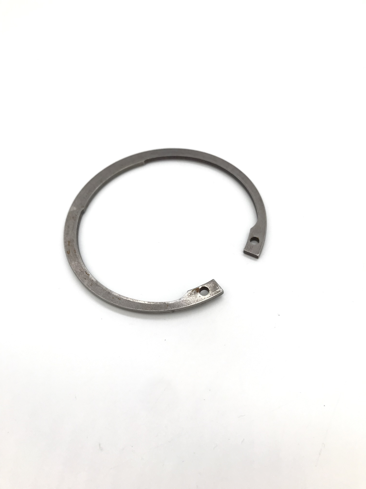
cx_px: 183
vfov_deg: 63.4
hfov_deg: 49.7
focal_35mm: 28
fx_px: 395
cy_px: 244
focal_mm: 3.99
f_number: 1.8
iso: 20
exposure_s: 1/330
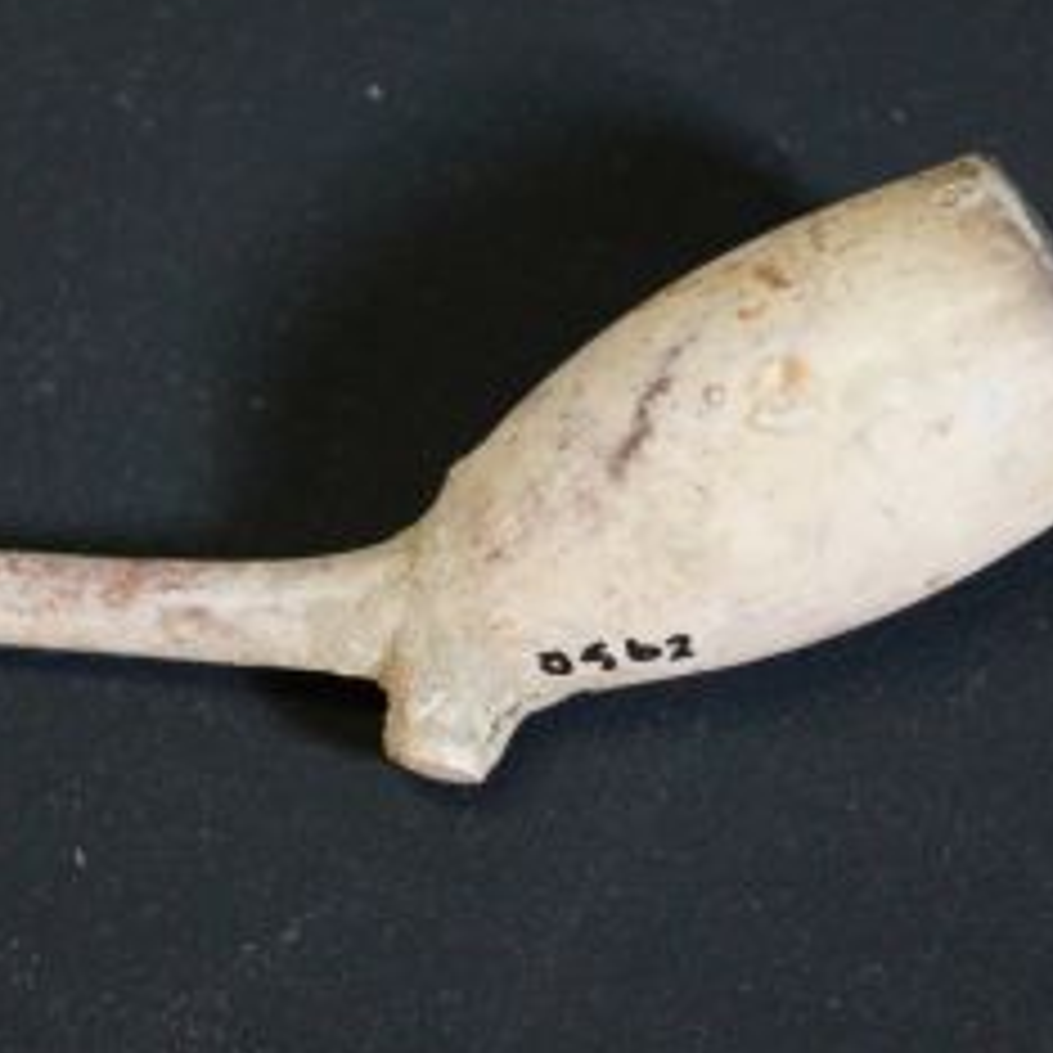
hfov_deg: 14.6
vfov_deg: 14.6
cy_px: 472
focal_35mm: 120
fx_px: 4120
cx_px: 486
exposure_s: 1/60
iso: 3200
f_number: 5.6
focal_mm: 55
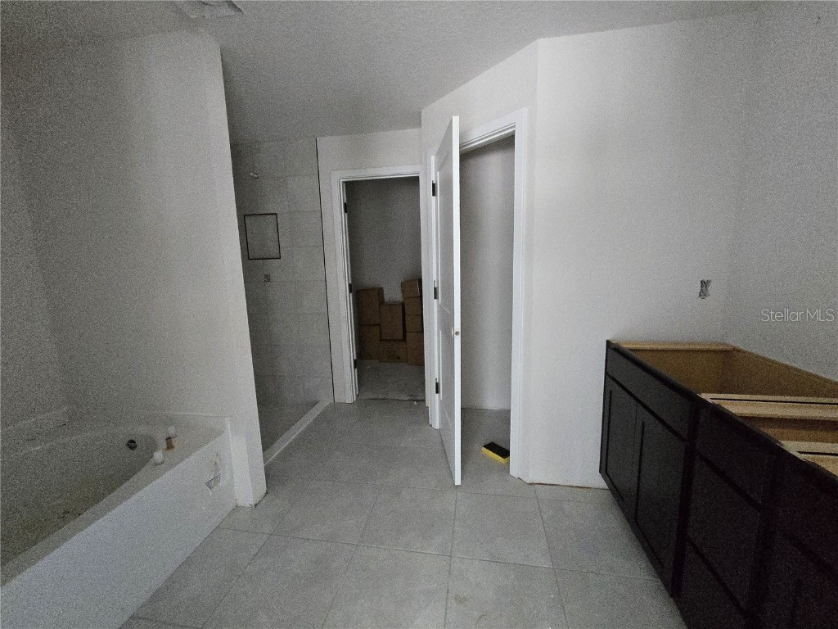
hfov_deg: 106.2
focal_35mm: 13
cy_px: 314
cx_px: 419
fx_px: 315
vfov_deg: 89.9
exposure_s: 1/60
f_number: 2.2
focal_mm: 2.2
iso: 1250
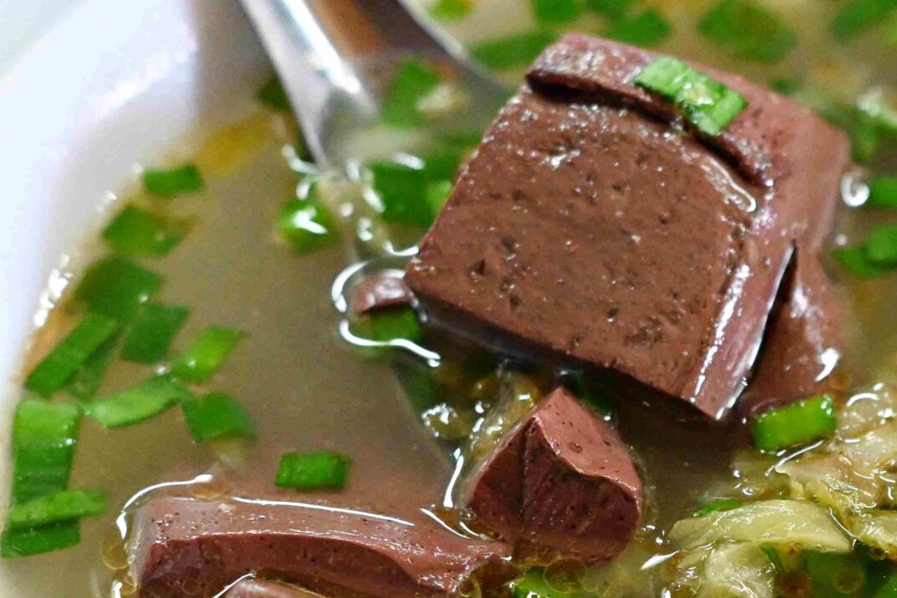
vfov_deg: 7.6
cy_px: 532
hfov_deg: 11.2
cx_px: 1037
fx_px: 4509
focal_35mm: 181
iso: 3600
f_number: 3.2
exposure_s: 1/200
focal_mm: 50
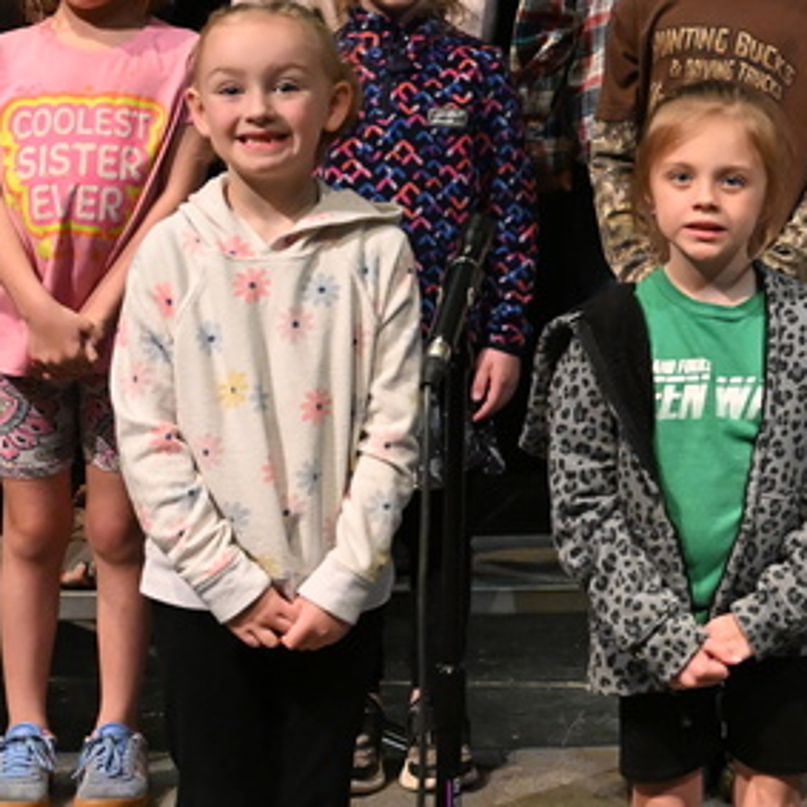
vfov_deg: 14.1
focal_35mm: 123
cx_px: 1232
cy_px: 121
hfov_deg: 13.3
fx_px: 3244
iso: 6400
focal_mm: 40
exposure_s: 1/160
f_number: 6.3
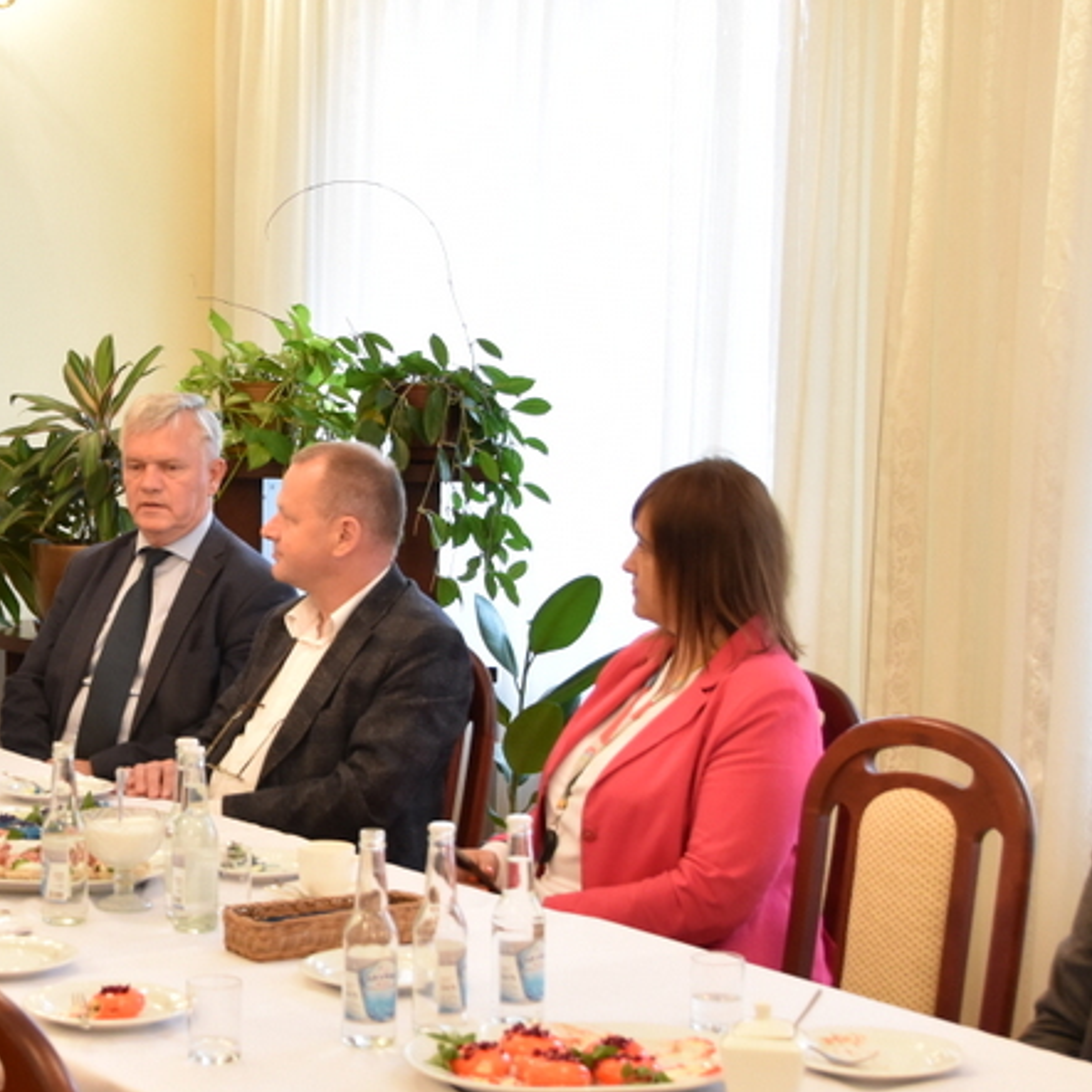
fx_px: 2962
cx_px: 158
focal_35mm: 83
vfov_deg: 20.9
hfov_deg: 20.6
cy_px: 647
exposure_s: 1/40
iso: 1100
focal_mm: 24
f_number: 3.8
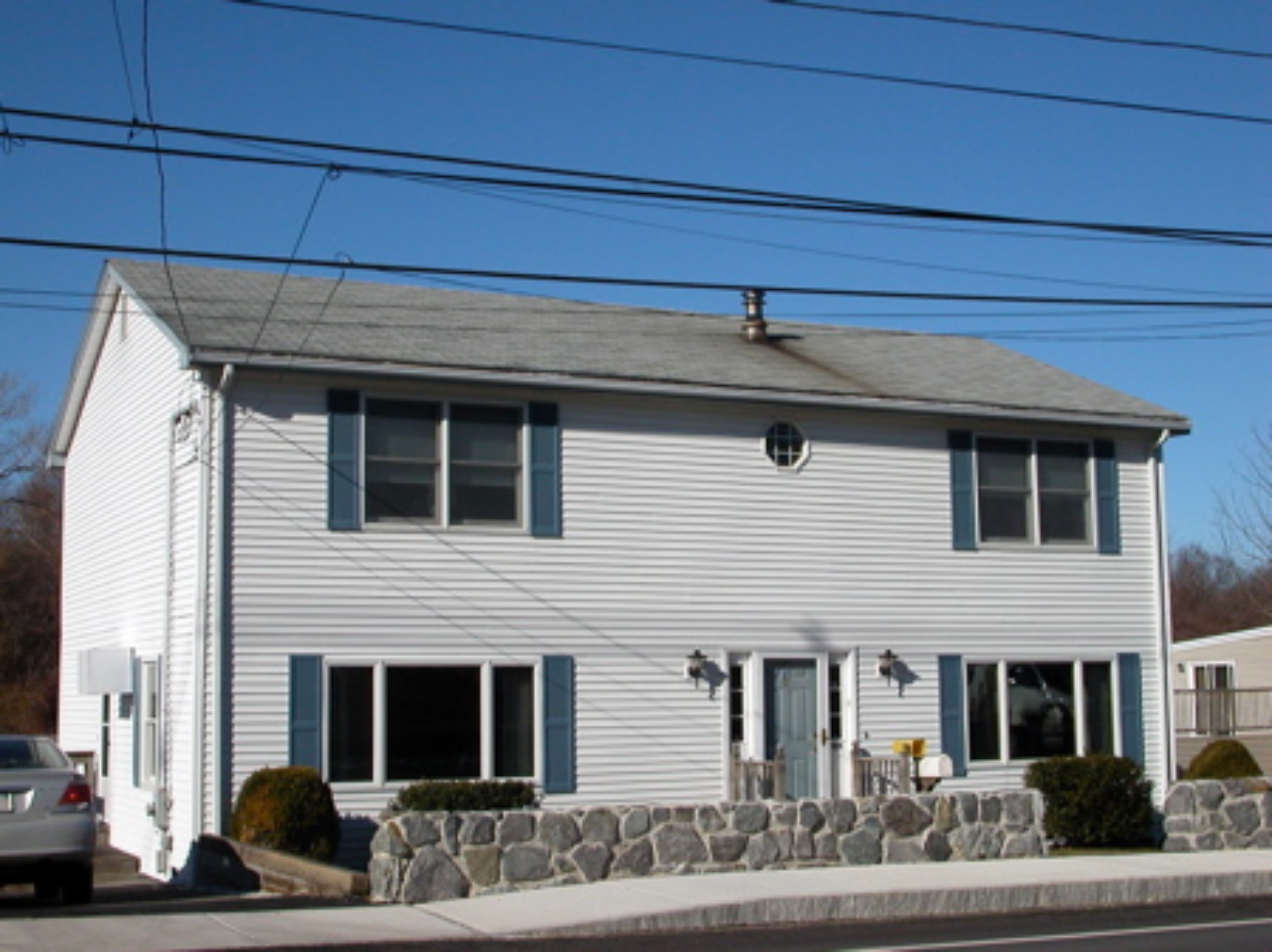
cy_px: 476
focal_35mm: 49
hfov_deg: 38.9
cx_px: 636
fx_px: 1800
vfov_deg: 29.6
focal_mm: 7.5
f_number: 5.2
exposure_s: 1/1114
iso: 100
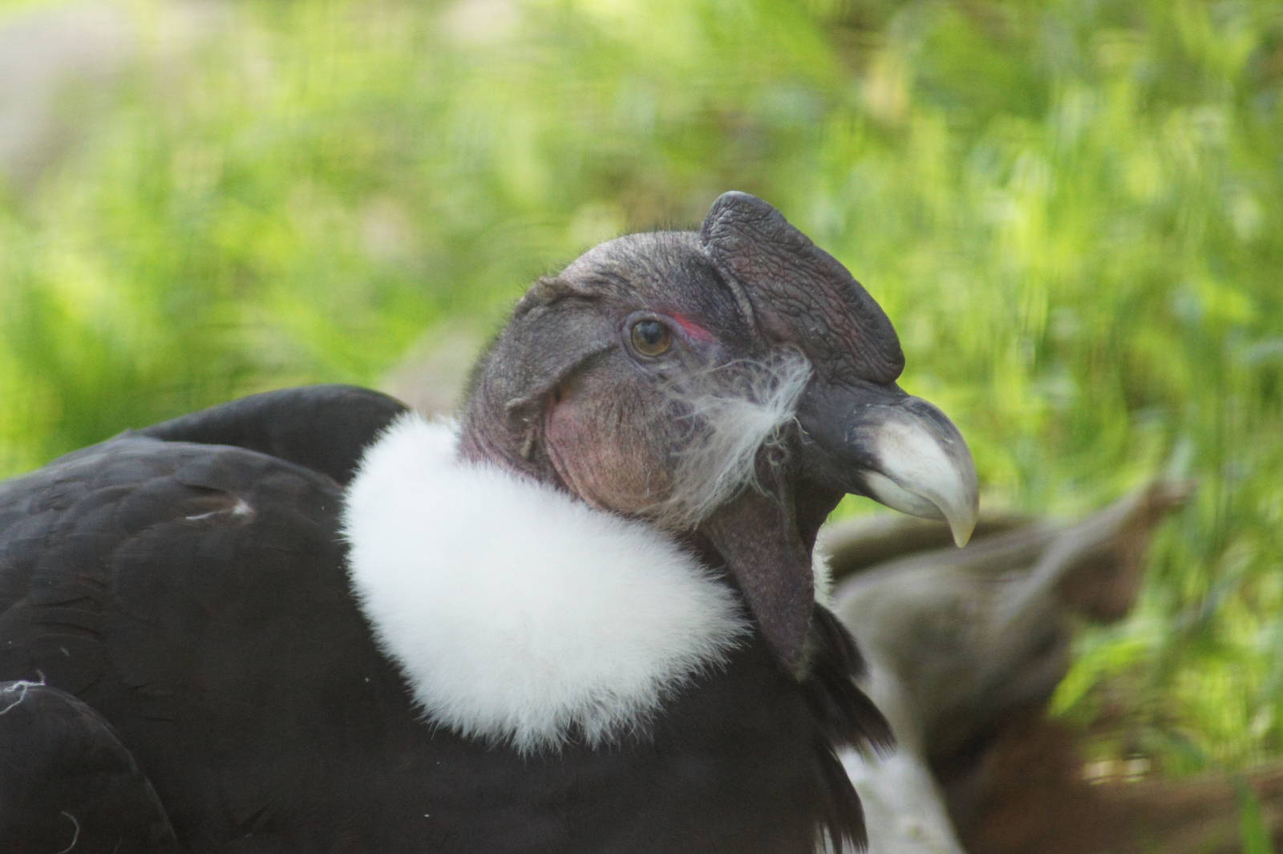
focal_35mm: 450
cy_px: 427
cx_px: 642
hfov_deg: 4.6
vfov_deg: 3.1
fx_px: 16029
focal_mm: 300
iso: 1600
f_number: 5.6
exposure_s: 1/500
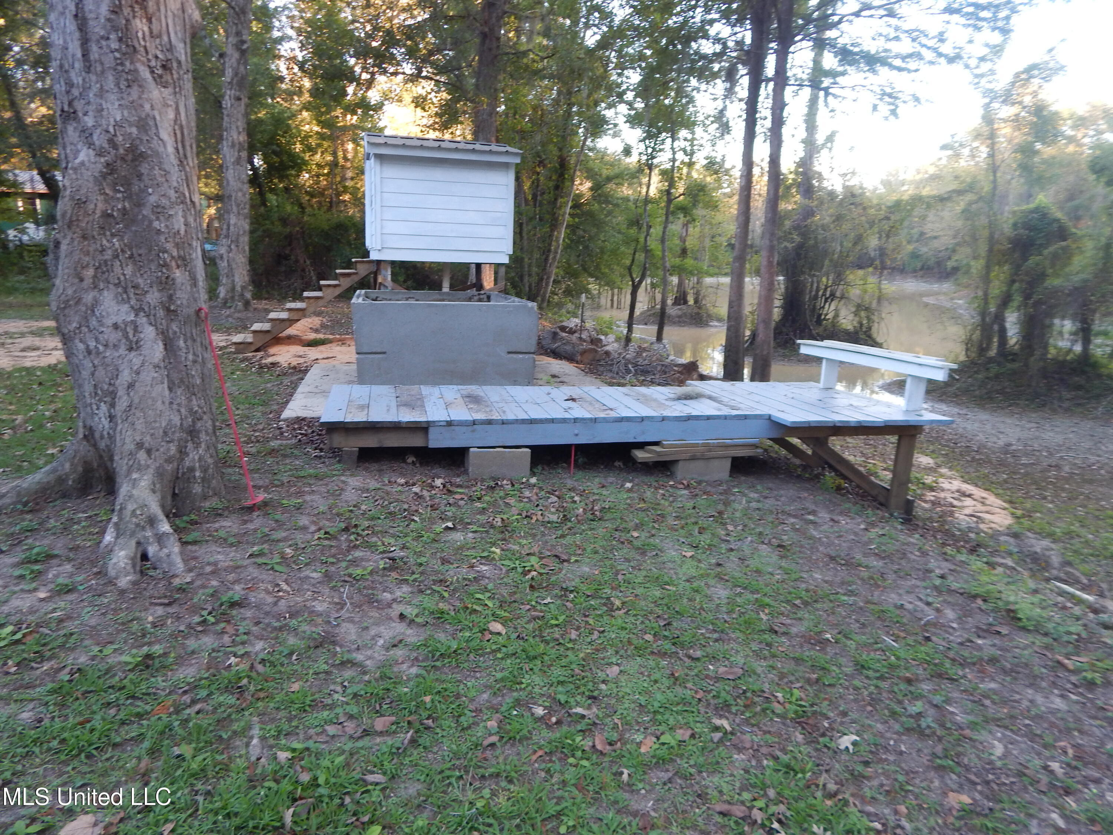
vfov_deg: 61.1
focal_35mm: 22
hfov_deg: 76.4
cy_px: 418
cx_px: 556
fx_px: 707
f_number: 3
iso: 125
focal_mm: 4
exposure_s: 1/30
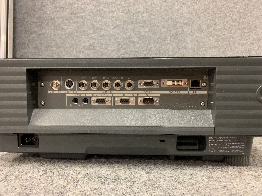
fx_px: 197
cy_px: 98
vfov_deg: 53.1
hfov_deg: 67.3
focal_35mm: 26
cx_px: 131
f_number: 1.8
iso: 320
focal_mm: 4.25
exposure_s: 1/50
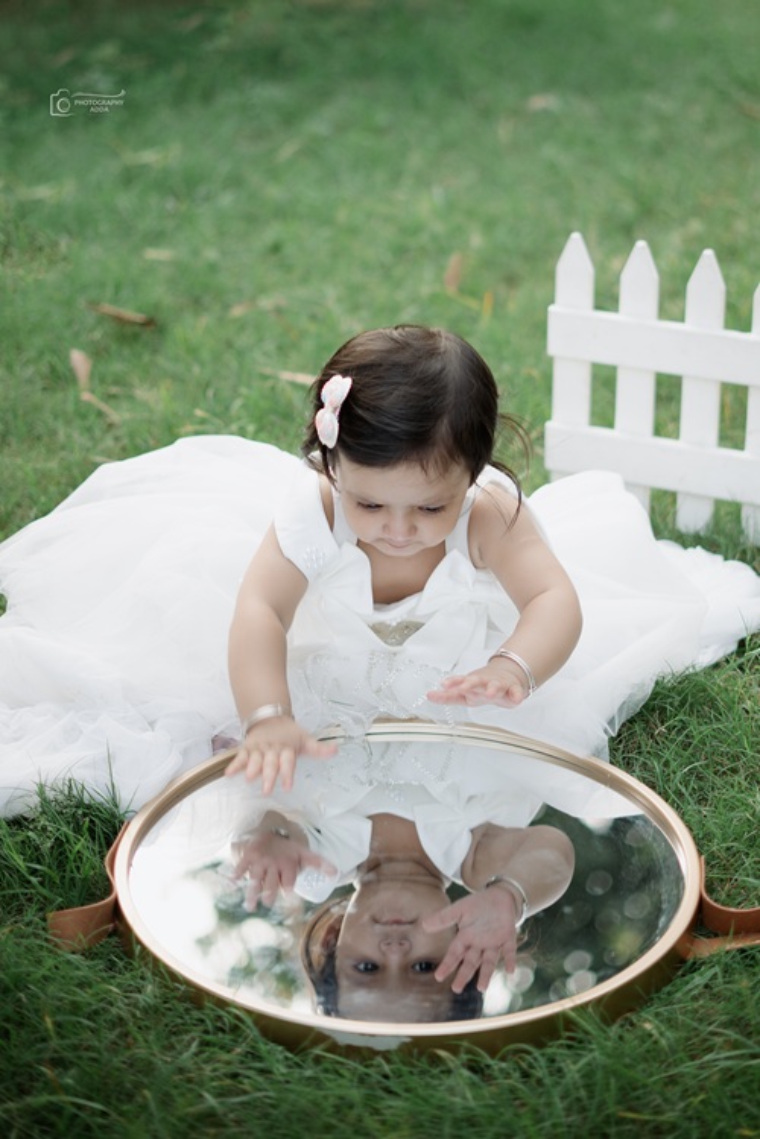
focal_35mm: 50
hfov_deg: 27.0
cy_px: 570
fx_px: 1583
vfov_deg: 39.6
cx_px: 380
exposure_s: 1/320
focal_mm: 50
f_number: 1.8
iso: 200
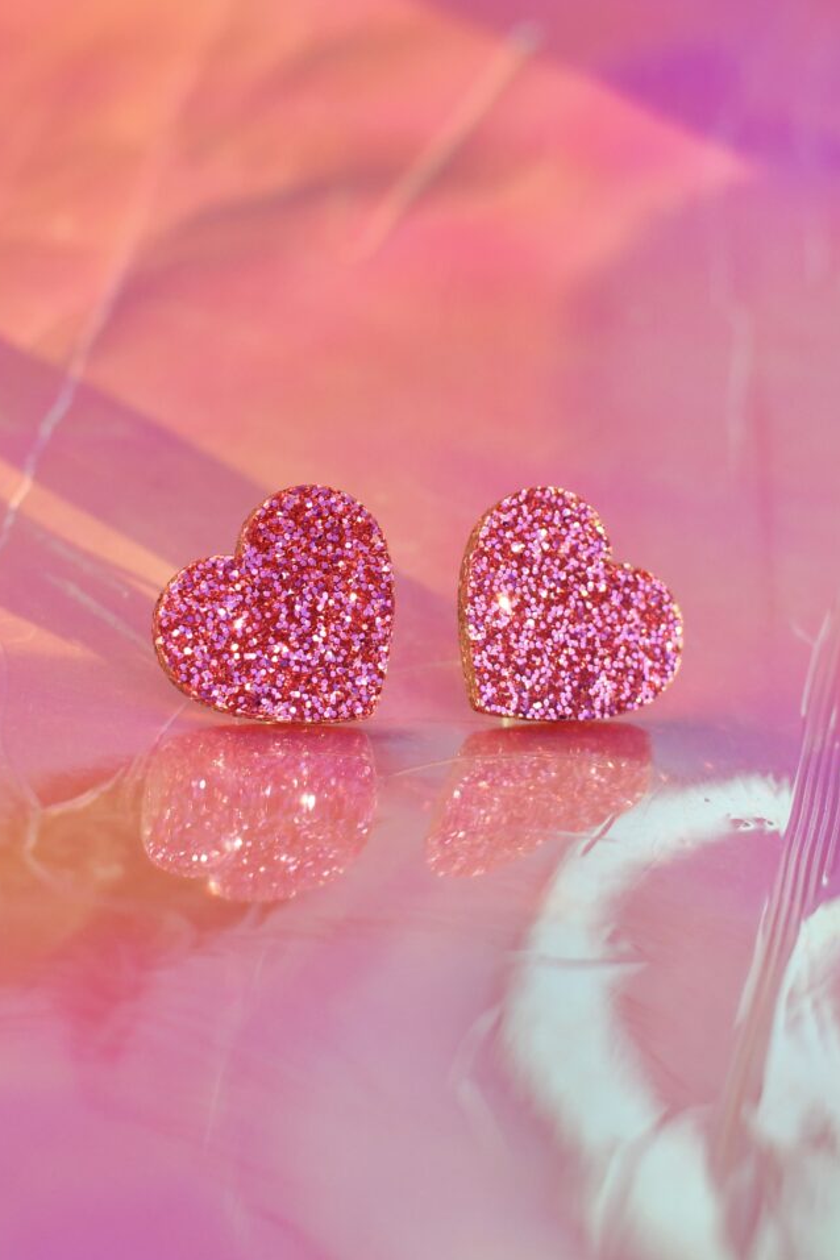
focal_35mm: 53
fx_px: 1855
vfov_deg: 37.5
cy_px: 639
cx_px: 416
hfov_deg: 25.5
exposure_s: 1/640
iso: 400
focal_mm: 35
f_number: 4.5
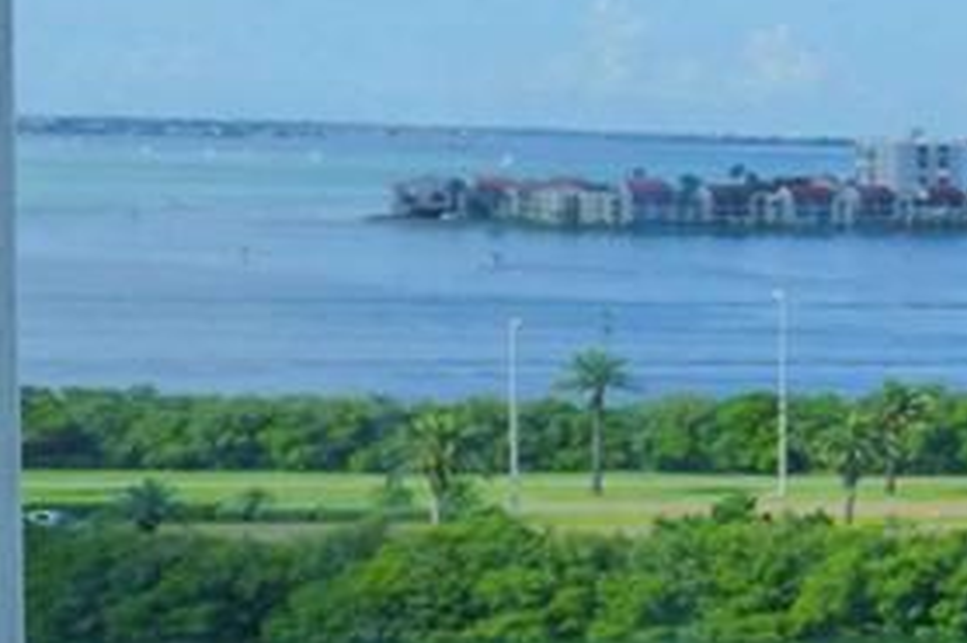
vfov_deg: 14.4
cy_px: 264
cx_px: 2553
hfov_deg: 13.2
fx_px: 2547
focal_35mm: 95
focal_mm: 11
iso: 200
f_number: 9
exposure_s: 1/1000
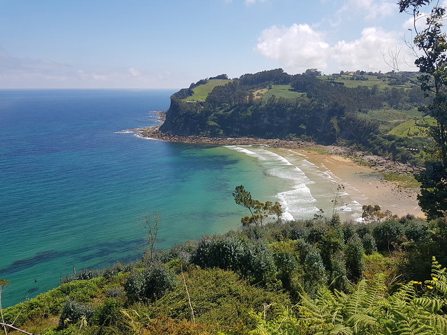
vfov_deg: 53.1
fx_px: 336
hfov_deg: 67.3
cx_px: 224
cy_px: 168
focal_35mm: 26
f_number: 1.7
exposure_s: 1/2136
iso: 40
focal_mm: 4.3
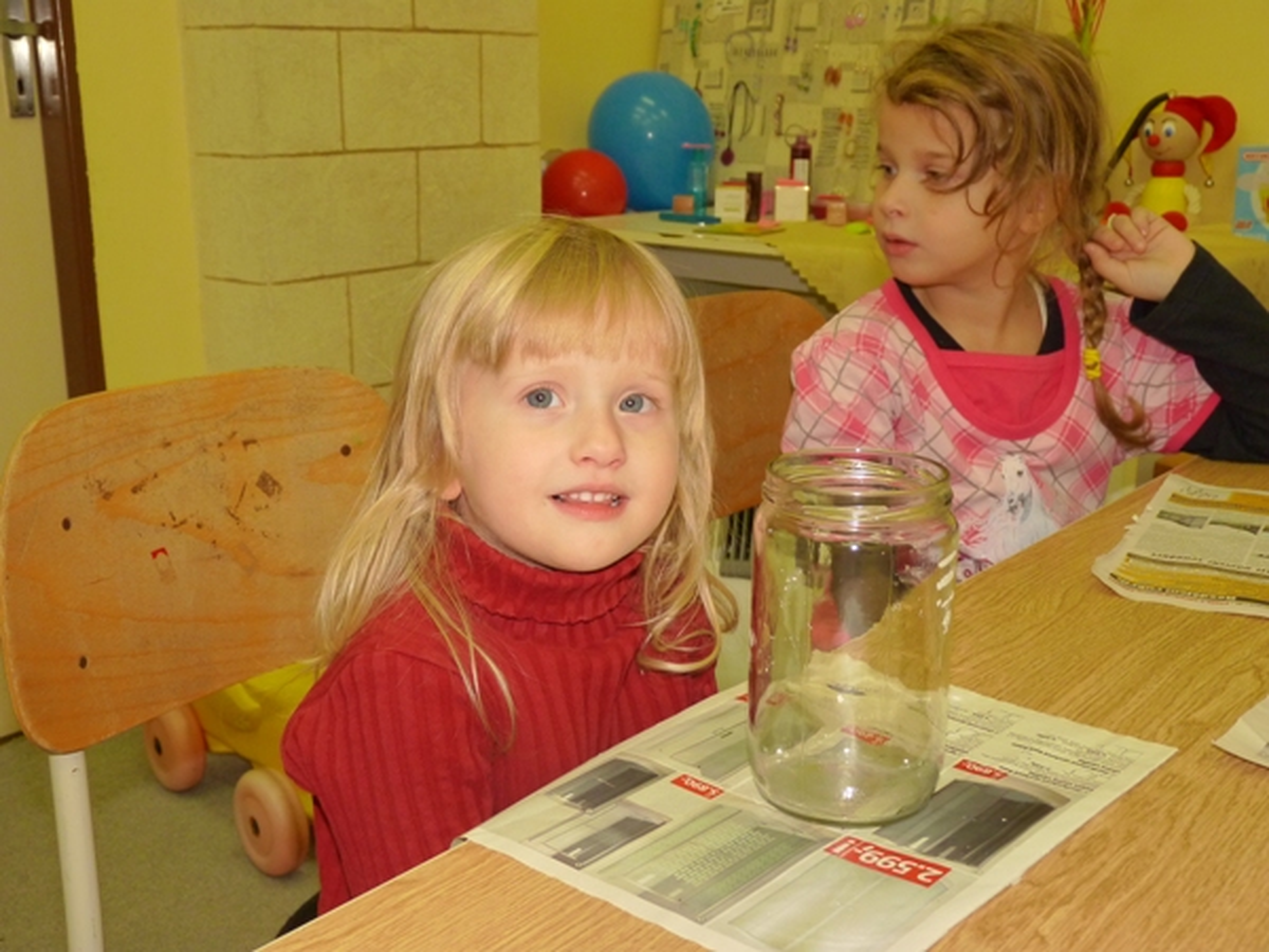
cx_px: 634
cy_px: 476
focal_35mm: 44
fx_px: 1613
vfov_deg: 32.9
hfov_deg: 42.9
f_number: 3
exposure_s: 1/30
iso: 200
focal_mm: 7.8
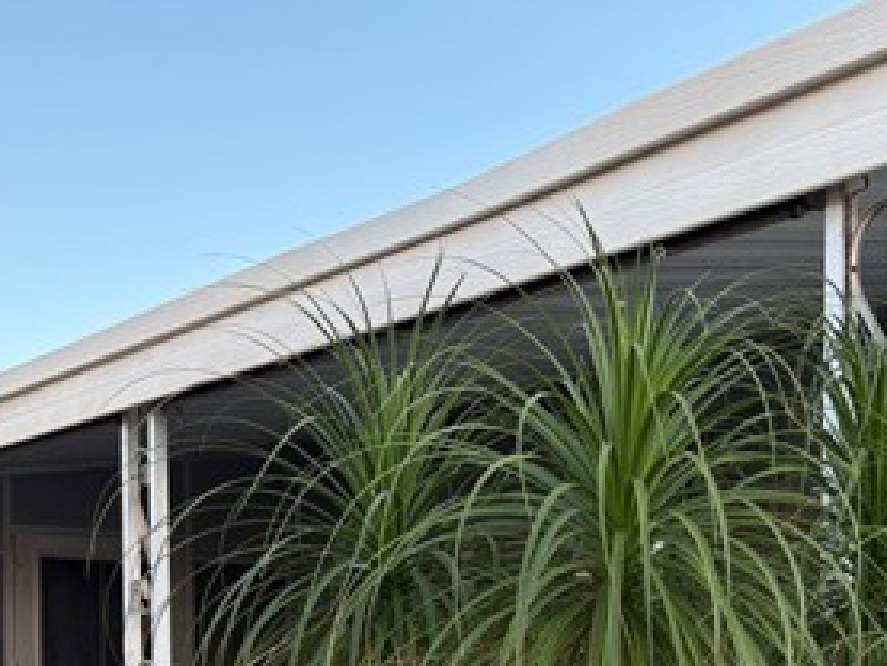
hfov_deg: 31.8
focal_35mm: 60
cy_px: 743
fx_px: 1538
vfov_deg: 22.9
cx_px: 621
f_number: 1.6
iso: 64
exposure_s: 1/256
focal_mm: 5.96
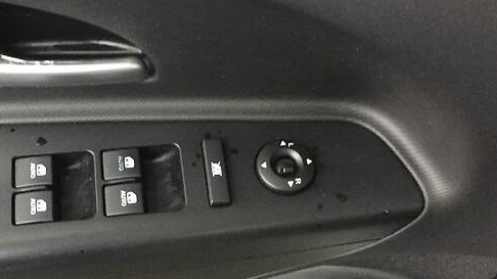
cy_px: 152
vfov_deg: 23.0
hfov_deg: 39.7
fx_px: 685
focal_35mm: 52
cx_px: 193
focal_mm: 4.2
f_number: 2.2
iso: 400
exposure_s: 1/17
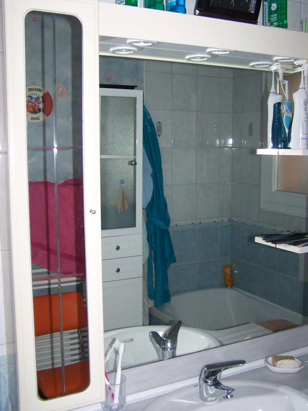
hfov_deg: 37.7
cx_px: 154
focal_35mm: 38
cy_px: 206
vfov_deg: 49.0
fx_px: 451
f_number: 2.8
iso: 200
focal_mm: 6.3
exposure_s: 1/30
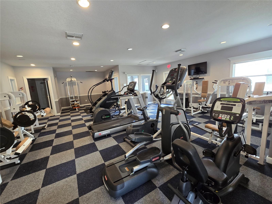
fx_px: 102
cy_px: 102
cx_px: 136
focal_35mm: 13
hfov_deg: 106.2
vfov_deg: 89.9
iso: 320
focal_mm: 2.2
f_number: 2.2
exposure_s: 1/60
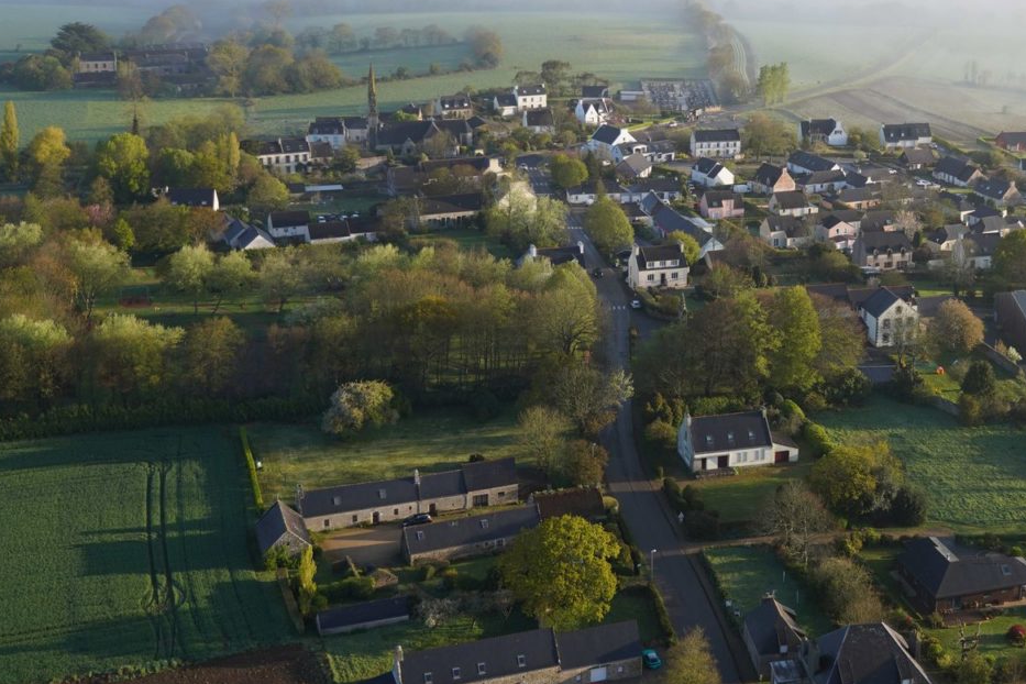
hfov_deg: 34.8
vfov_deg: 24.1
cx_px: 774
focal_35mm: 56
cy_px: 229
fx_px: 1596
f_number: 4
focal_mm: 34
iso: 320
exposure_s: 1/1000
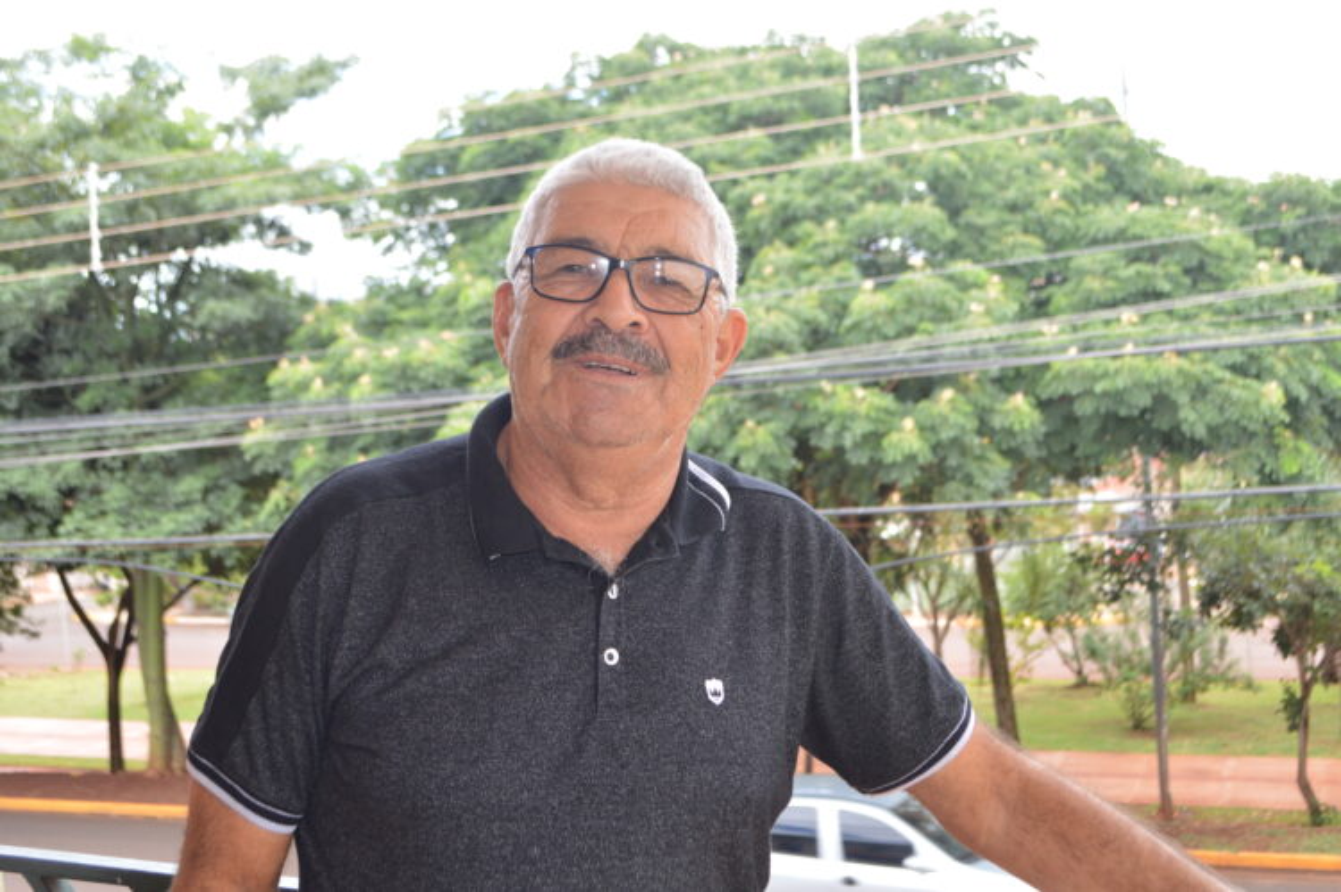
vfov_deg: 29.8
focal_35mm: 45
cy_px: 446
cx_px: 670
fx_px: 1675
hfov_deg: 43.6
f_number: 4.5
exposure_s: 1/125
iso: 220
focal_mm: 30
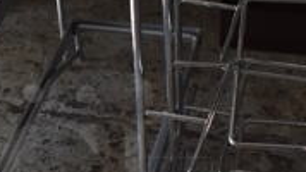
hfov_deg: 17.1
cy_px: 163
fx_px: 1004
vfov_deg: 9.7
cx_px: 33
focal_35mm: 124
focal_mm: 23
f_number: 3.8
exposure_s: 1/250
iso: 560
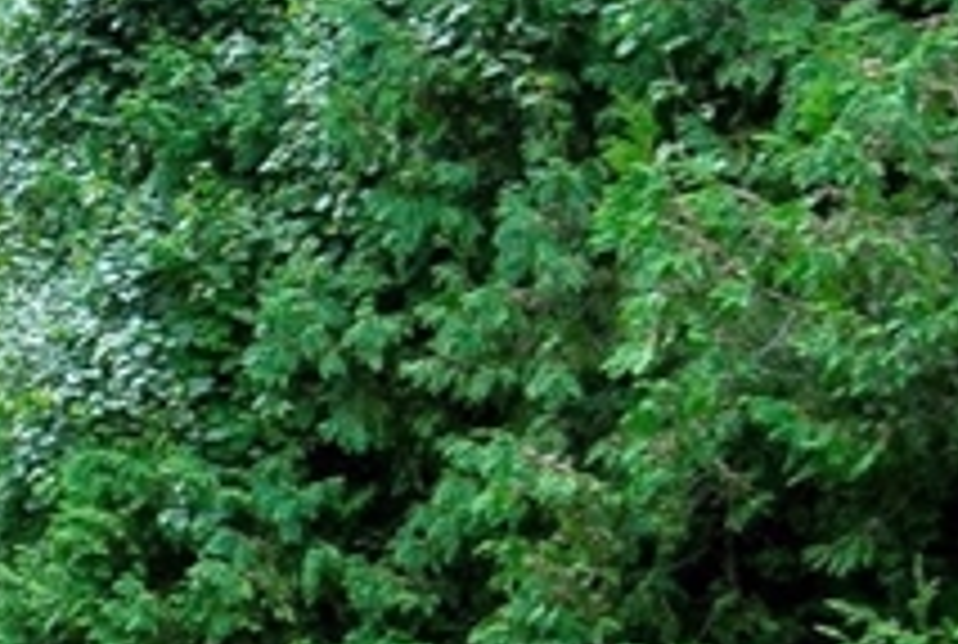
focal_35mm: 72
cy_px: 748
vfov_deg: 18.2
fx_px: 1920
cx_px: 58
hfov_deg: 26.8
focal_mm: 10
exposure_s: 1/100
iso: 400
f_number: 11
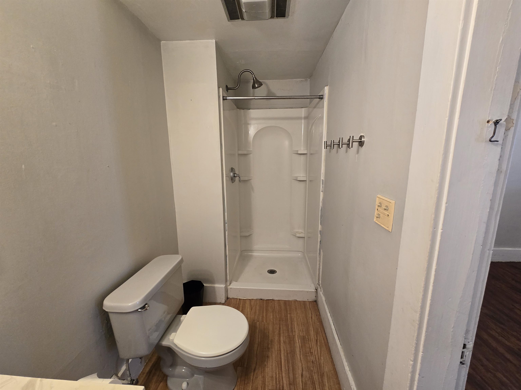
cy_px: 195
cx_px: 260
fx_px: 196
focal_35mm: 13
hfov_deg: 106.2
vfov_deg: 89.9
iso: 200
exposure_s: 1/60
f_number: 2.2
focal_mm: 2.2
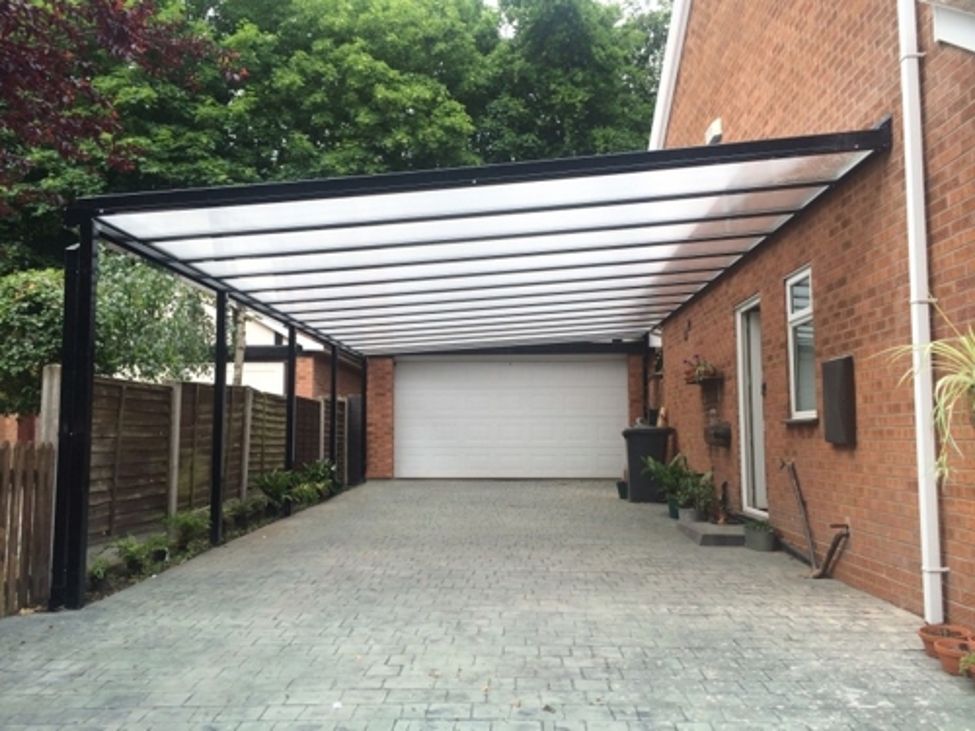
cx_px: 488
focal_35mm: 30
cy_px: 366
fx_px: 845
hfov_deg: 60.0
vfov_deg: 46.8
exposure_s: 1/261
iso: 32
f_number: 2.2
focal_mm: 4.12
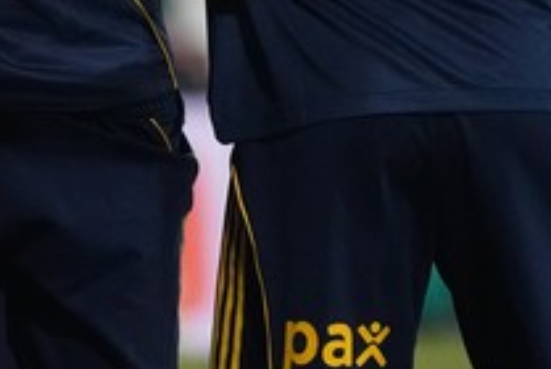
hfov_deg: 1.5
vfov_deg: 1.0
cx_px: 32
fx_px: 21075
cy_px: -211
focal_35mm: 1375
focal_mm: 400
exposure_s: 1/1250
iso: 8000
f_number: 6.3
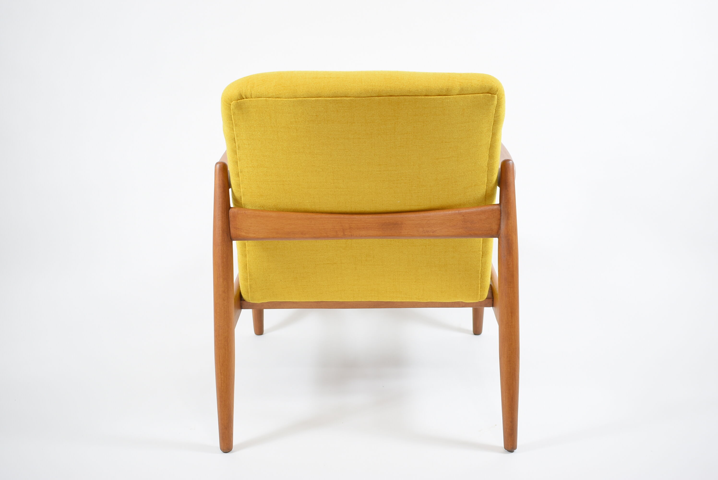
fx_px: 898
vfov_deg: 29.9
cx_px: 359
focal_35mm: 45
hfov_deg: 43.6
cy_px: 240
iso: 100
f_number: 4.2
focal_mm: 30
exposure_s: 1/10
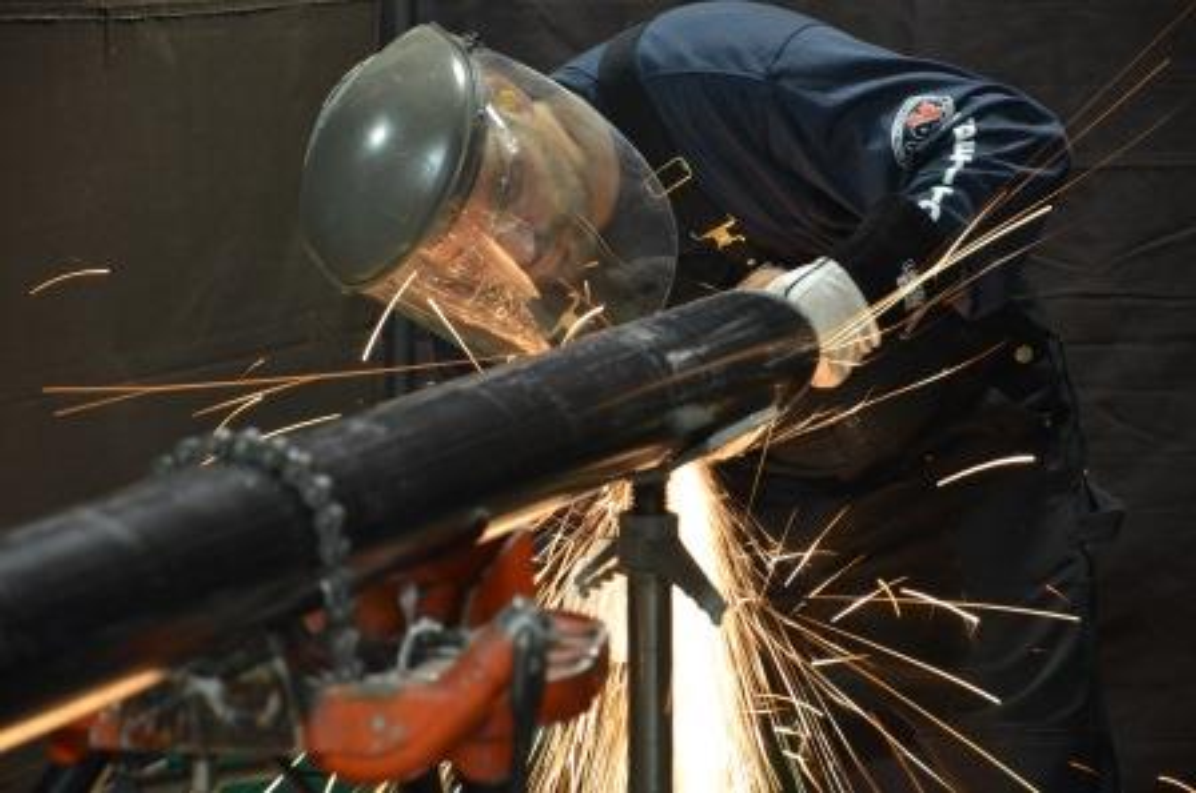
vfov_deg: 8.7
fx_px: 5223
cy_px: 396
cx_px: 598
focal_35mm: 158
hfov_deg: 13.1
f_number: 5.6
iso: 1000
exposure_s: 1/13
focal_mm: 105
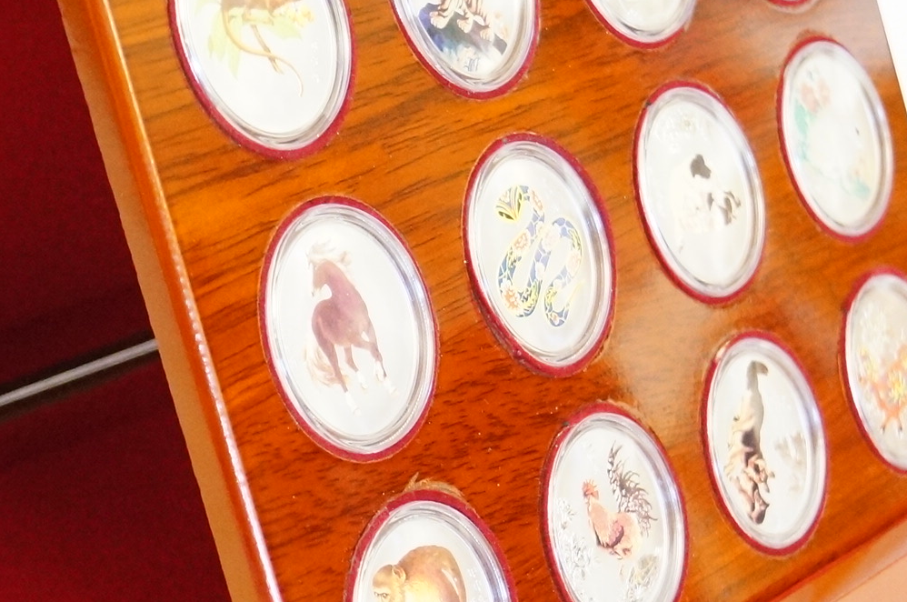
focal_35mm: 103
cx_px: 202
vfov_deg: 13.2
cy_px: 319
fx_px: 2591
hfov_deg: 19.7
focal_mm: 28
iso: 3200
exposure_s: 1/50
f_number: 4.5
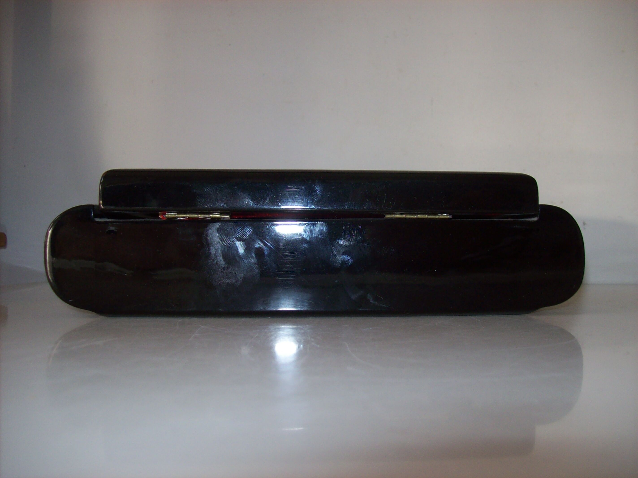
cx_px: 319
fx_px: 663
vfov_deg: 39.6
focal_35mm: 36
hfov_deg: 51.4
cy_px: 239
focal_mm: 6
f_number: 2.7
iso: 80
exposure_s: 1/64
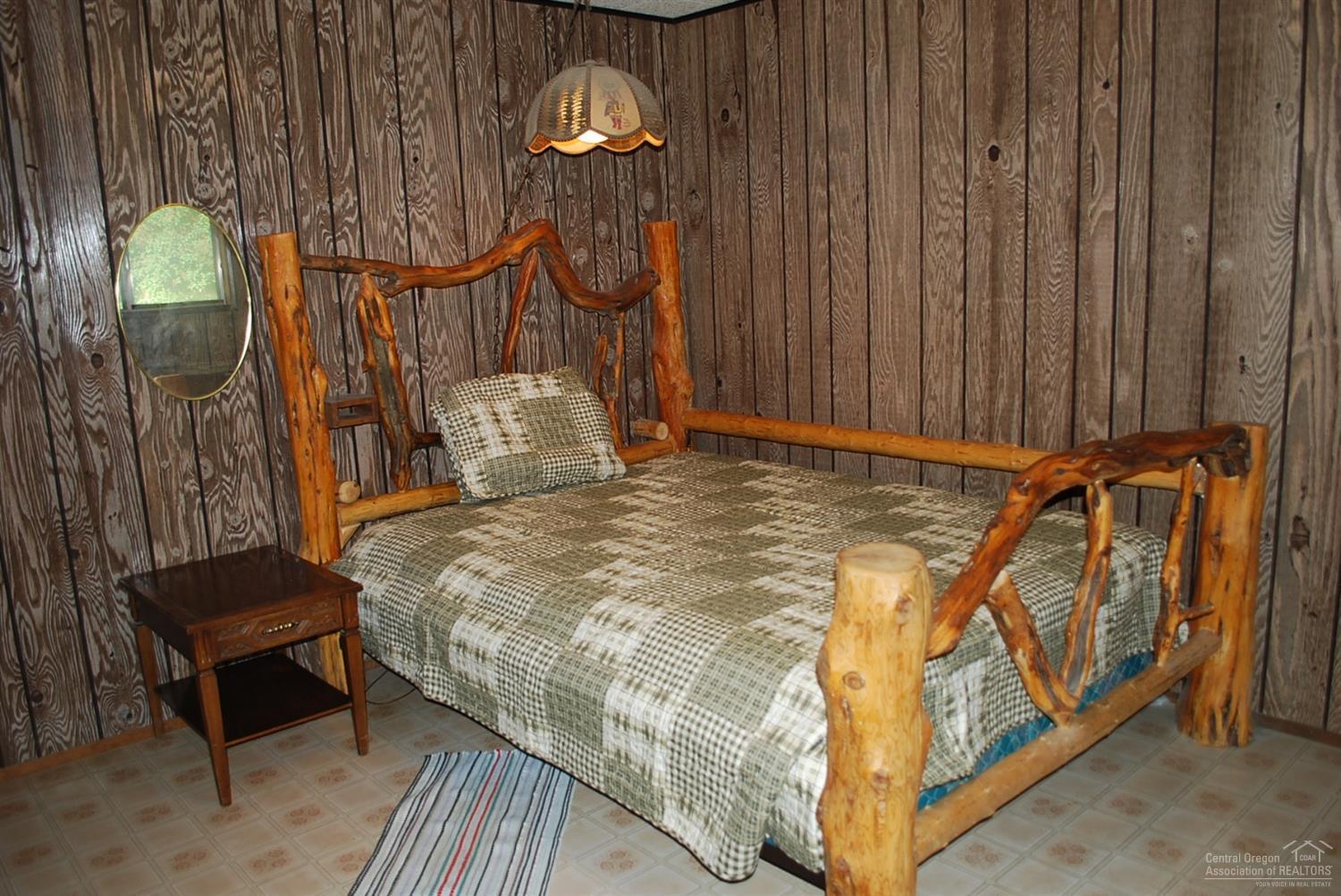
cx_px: 670
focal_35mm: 27
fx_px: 1007
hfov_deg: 67.3
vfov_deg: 48.0
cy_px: 448
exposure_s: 1/60
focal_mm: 18
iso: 200
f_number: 3.5
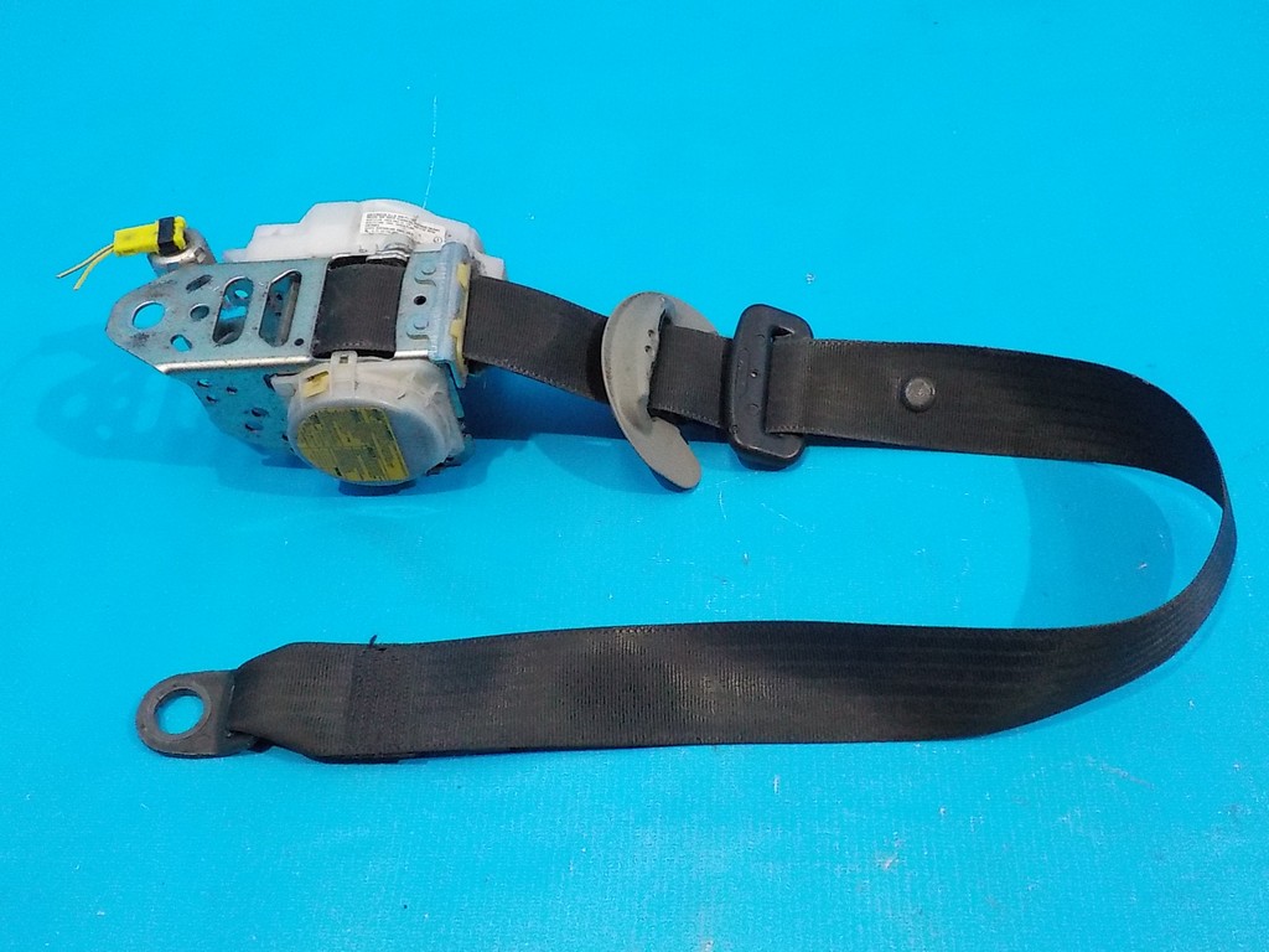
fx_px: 1100
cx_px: 634
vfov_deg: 46.8
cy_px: 476
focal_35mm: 30
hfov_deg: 60.0
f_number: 3.3
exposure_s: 1/80
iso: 800
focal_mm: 4.1
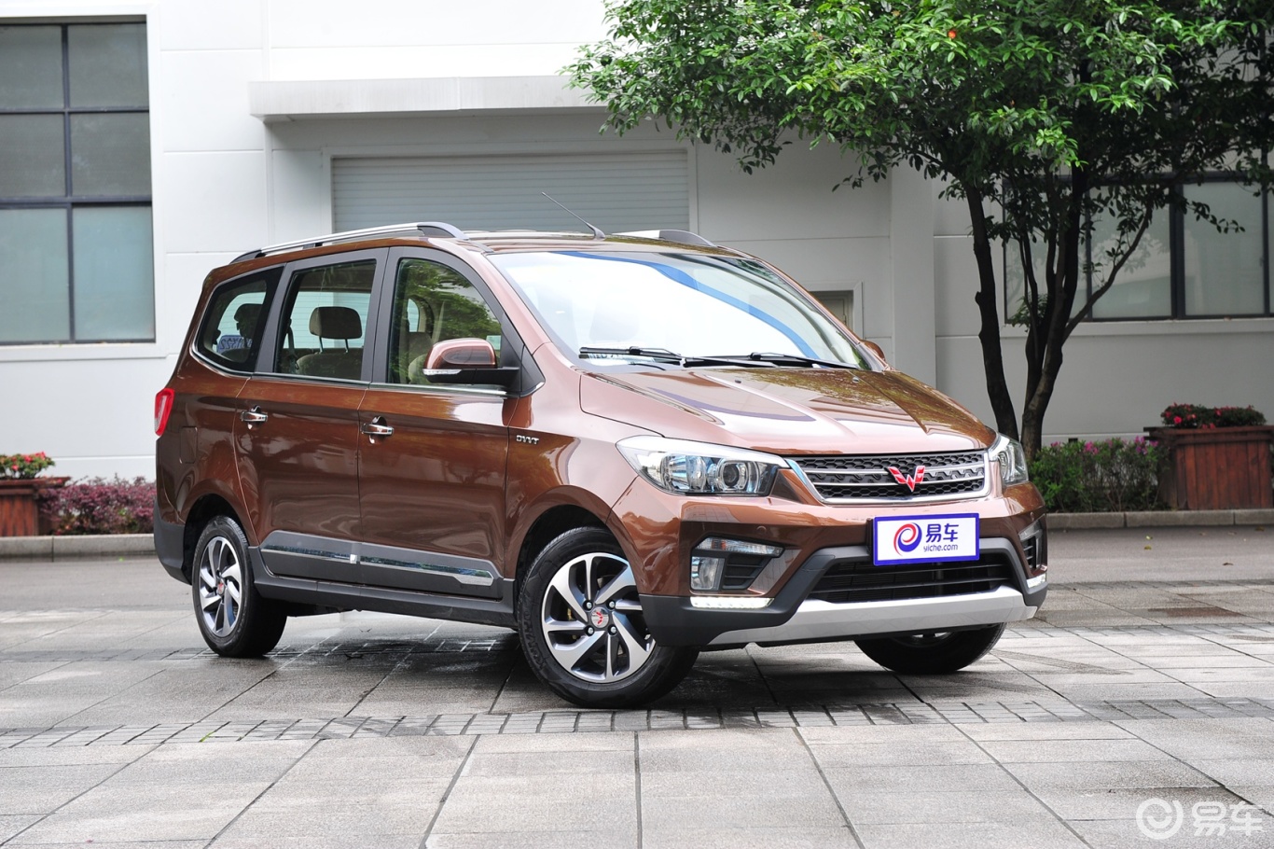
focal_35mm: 70
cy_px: 424
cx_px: 637
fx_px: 2476
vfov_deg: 19.4
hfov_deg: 28.8
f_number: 6.3
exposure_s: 1/100
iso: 500
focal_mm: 70
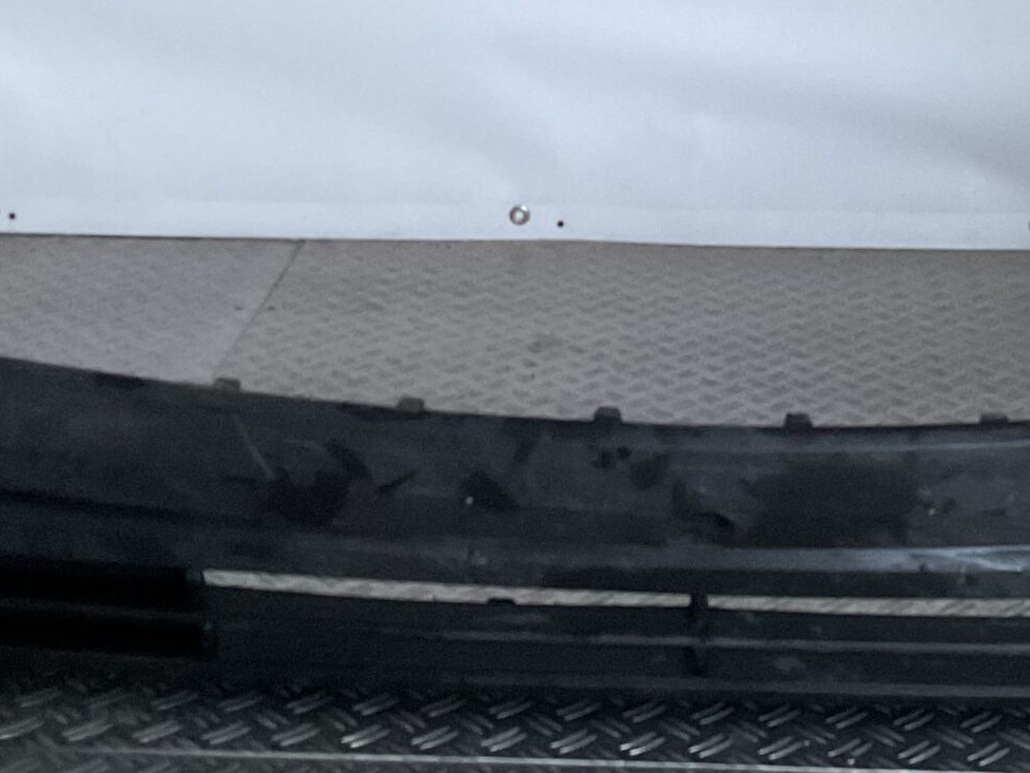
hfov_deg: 25.5
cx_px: 714
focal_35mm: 76
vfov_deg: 19.2
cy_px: 130
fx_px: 2262
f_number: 1.8
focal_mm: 3
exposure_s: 1/30
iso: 320
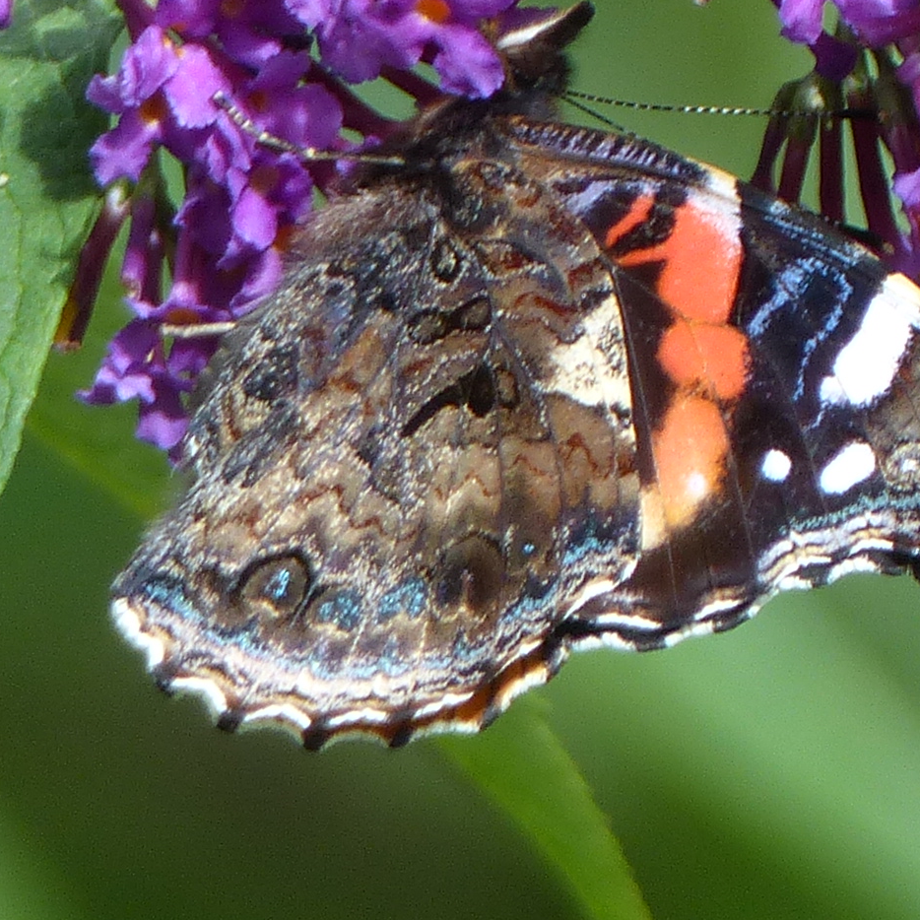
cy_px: -352
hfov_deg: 0.8
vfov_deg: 0.8
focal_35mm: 2272
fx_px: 68316
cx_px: 895
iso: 100
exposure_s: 1/250
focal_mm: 108
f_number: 4
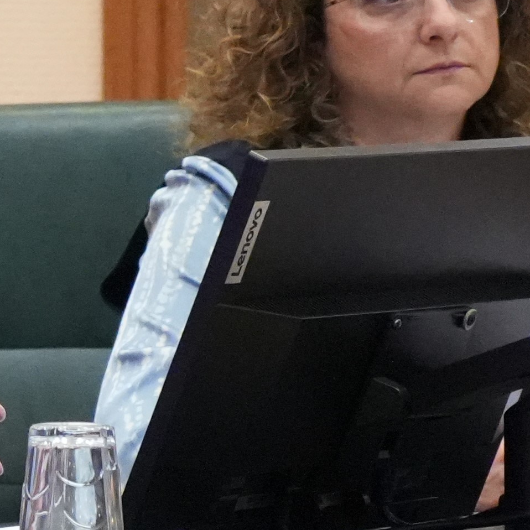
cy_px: 408
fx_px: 7535
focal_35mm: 435
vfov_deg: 4.0
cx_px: -783
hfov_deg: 4.0
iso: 8000
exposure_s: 1/250
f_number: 4
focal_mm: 70
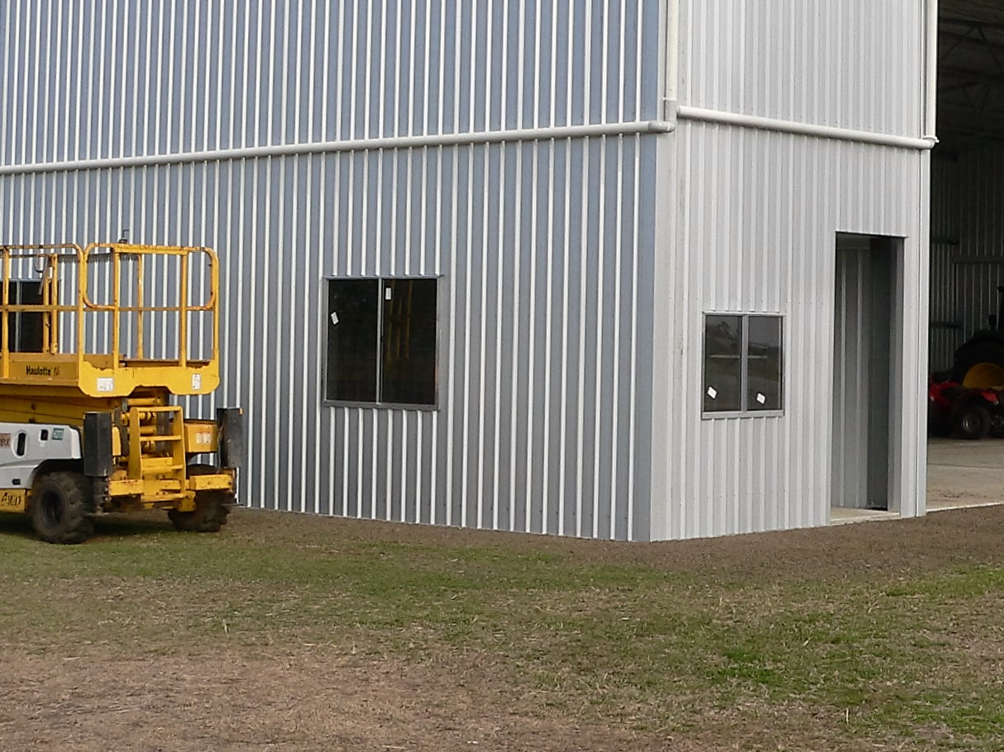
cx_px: 752
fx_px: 2146
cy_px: 294
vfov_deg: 19.9
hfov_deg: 26.0
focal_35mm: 74
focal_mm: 6
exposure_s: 1/500
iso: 80
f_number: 4
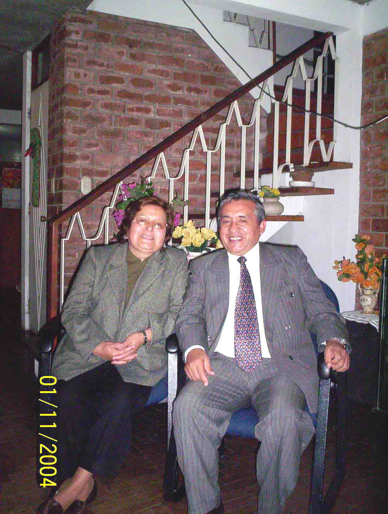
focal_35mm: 38
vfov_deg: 48.9
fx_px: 566
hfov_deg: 37.9
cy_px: 257
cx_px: 194
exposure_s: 1/60
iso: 140
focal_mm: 4.99
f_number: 4.5
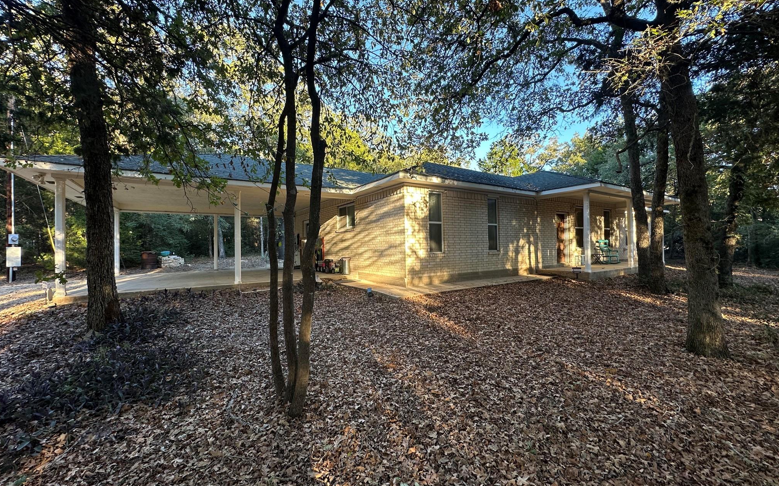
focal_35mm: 15
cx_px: 389
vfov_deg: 74.8
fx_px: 318
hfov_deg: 101.5
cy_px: 243
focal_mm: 2.22
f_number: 2.2
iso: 40
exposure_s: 1/99
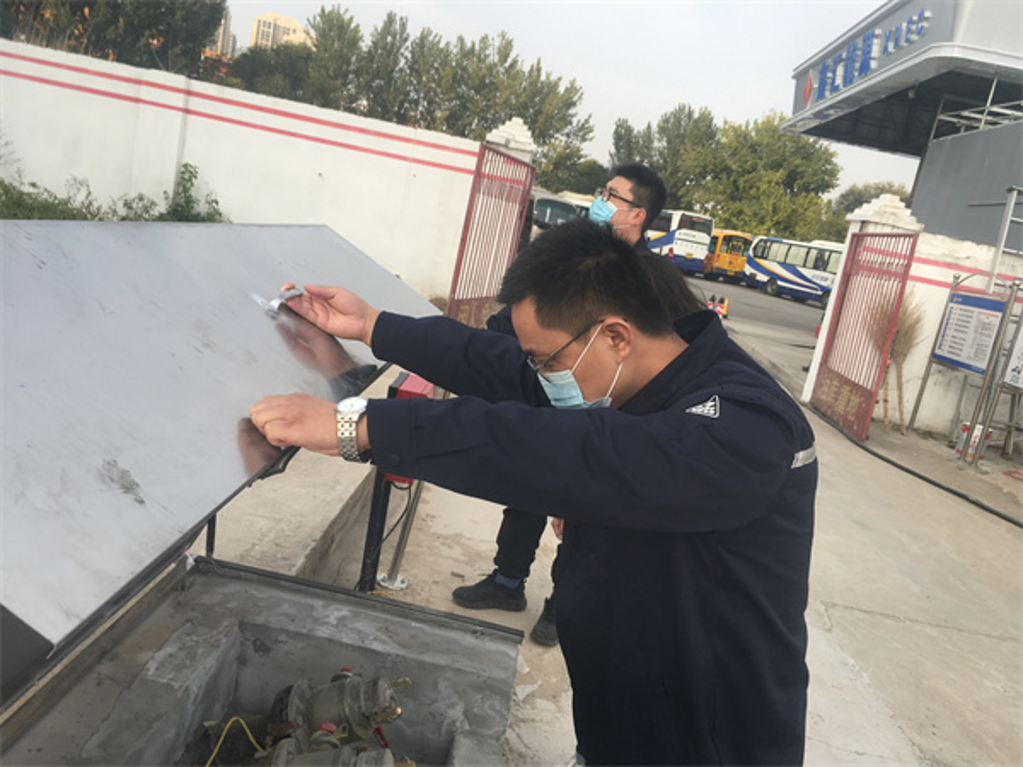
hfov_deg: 61.7
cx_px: 512
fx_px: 857
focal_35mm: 29
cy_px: 384
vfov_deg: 48.2
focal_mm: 4.15
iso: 25
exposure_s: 1/635
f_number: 2.2
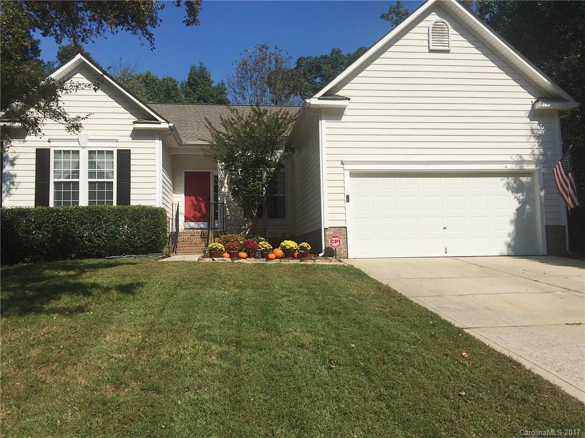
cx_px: 292
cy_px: 219
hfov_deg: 61.7
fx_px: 490
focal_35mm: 29
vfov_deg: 48.2
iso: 32
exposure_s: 1/4950
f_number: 2.2
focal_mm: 4.15
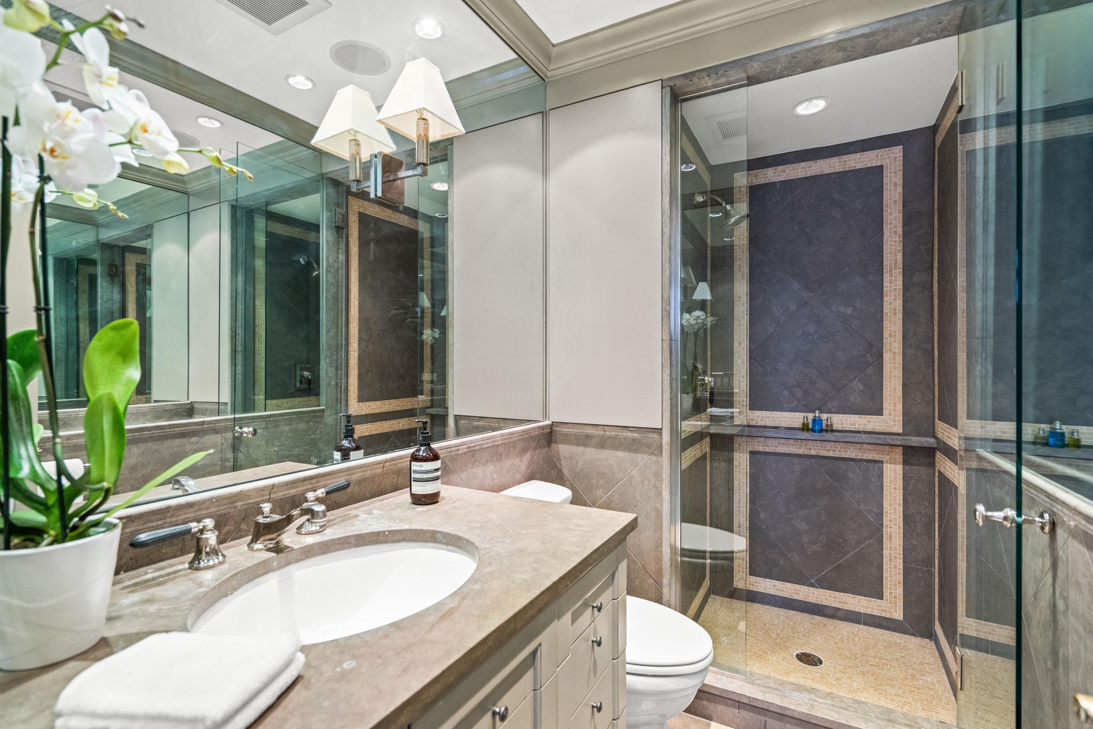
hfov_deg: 96.7
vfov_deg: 73.8
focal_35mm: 16
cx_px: 546
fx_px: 486
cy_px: 364
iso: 1600
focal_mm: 16
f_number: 4
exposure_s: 1/8
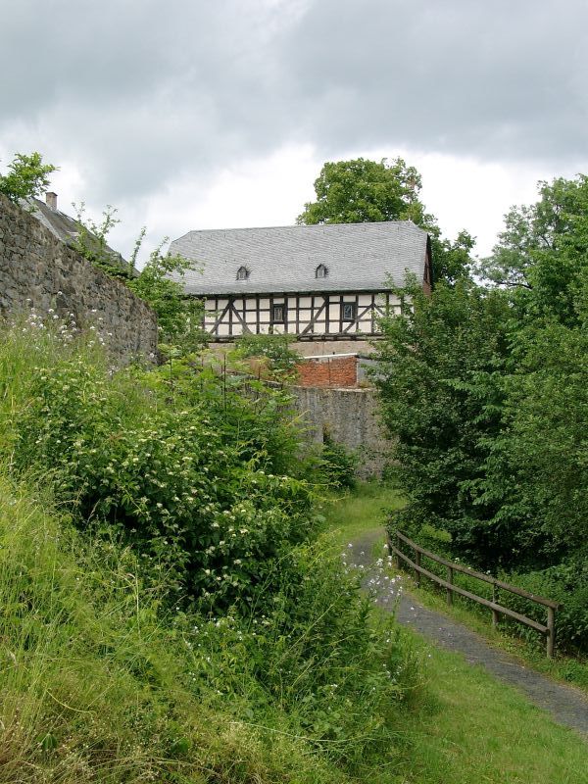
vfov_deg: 42.1
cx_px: 294
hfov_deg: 32.2
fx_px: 1019
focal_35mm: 45
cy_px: 392
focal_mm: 9.29
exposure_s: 1/308
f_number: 4
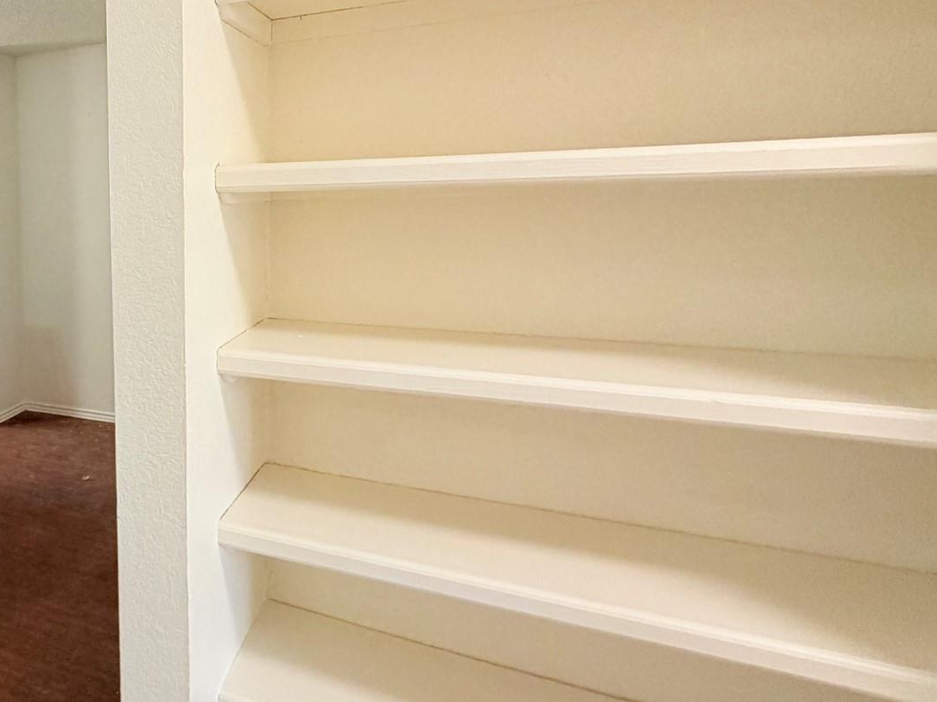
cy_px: 266
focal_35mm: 27
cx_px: 64
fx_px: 731
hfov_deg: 55.1
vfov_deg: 50.9
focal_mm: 2.22
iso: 250
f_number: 2.2
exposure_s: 1/60
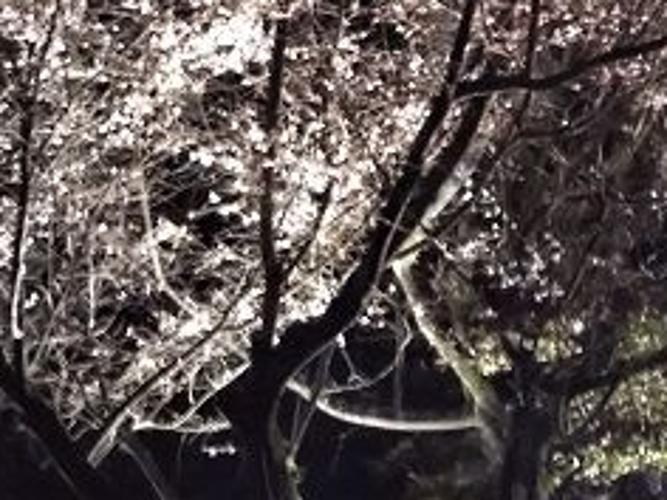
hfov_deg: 25.9
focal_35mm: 74
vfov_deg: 18.8
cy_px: -97
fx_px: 1426
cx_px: 536
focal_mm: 4
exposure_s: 1/10
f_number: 2.2
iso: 800
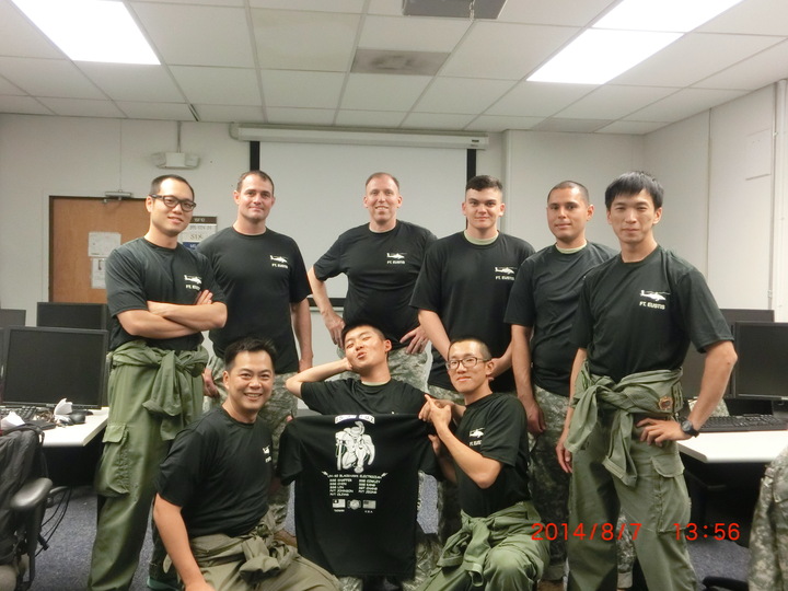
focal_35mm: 33
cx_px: 394
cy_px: 296
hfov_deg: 55.4
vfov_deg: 42.9
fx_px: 751
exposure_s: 1/50
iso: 800
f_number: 3.7
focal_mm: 5.93
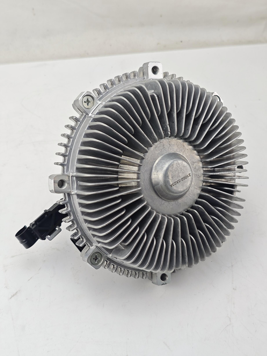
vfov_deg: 41.2
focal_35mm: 46
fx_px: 473
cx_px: 134
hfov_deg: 31.5
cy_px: 178
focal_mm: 6.68
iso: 50
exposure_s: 1/370
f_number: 1.42
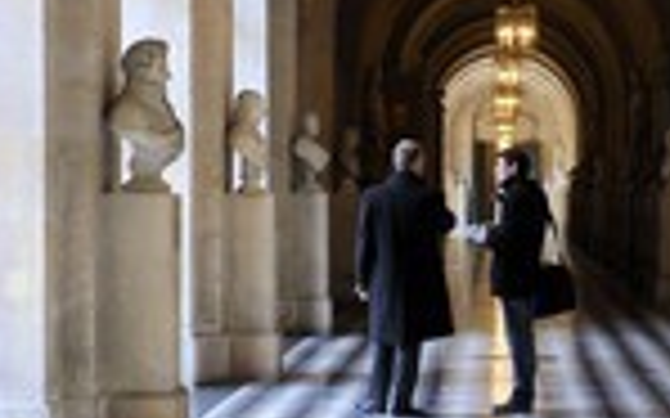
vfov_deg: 10.8
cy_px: 184
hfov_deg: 17.2
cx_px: 499
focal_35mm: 121
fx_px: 2209
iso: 400
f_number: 3.5
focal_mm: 42
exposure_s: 1/40
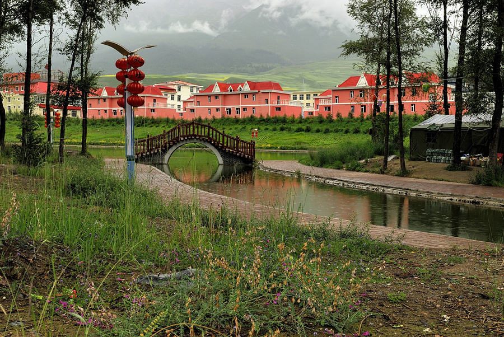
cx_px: 252
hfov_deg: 43.6
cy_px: 168
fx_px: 631
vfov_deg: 29.9
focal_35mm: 45
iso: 200
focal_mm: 30
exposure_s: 1/80
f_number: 7.1
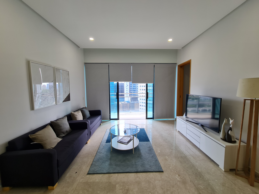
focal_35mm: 13
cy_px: 97
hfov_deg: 106.2
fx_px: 97
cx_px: 130
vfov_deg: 89.9
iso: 64
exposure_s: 1/104
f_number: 2.2
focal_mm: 2.2
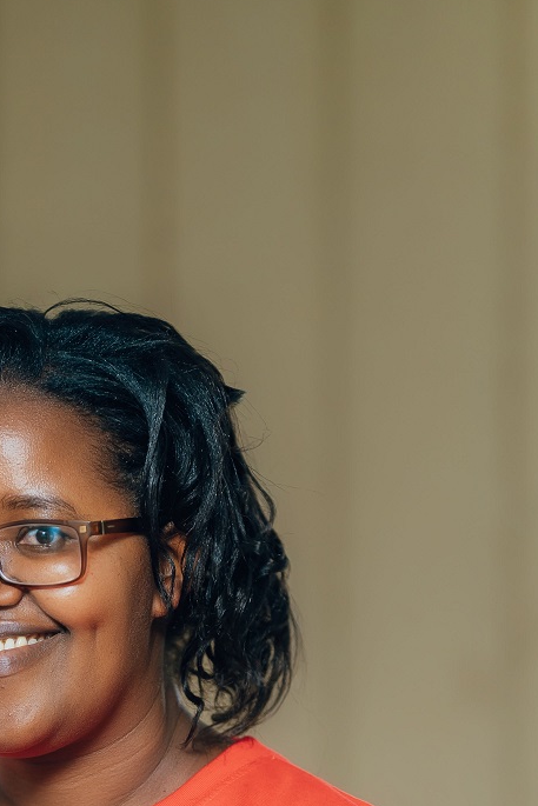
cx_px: -26
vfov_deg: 10.9
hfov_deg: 7.4
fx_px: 4167
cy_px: 865
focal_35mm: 186
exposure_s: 1/125
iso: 400
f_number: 1.8
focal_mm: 85
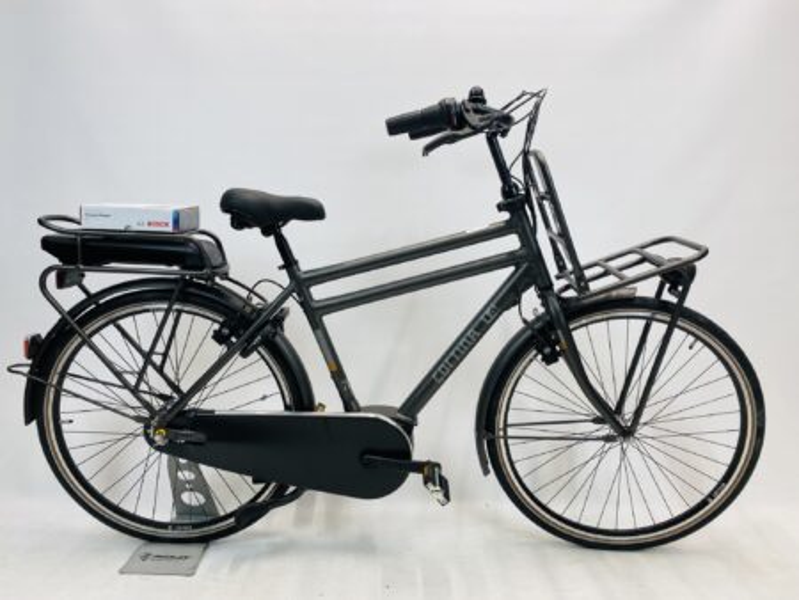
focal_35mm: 26
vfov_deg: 53.1
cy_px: 300
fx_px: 600
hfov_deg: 67.3
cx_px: 400
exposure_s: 1/100
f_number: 1.8
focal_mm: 4.25
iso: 50
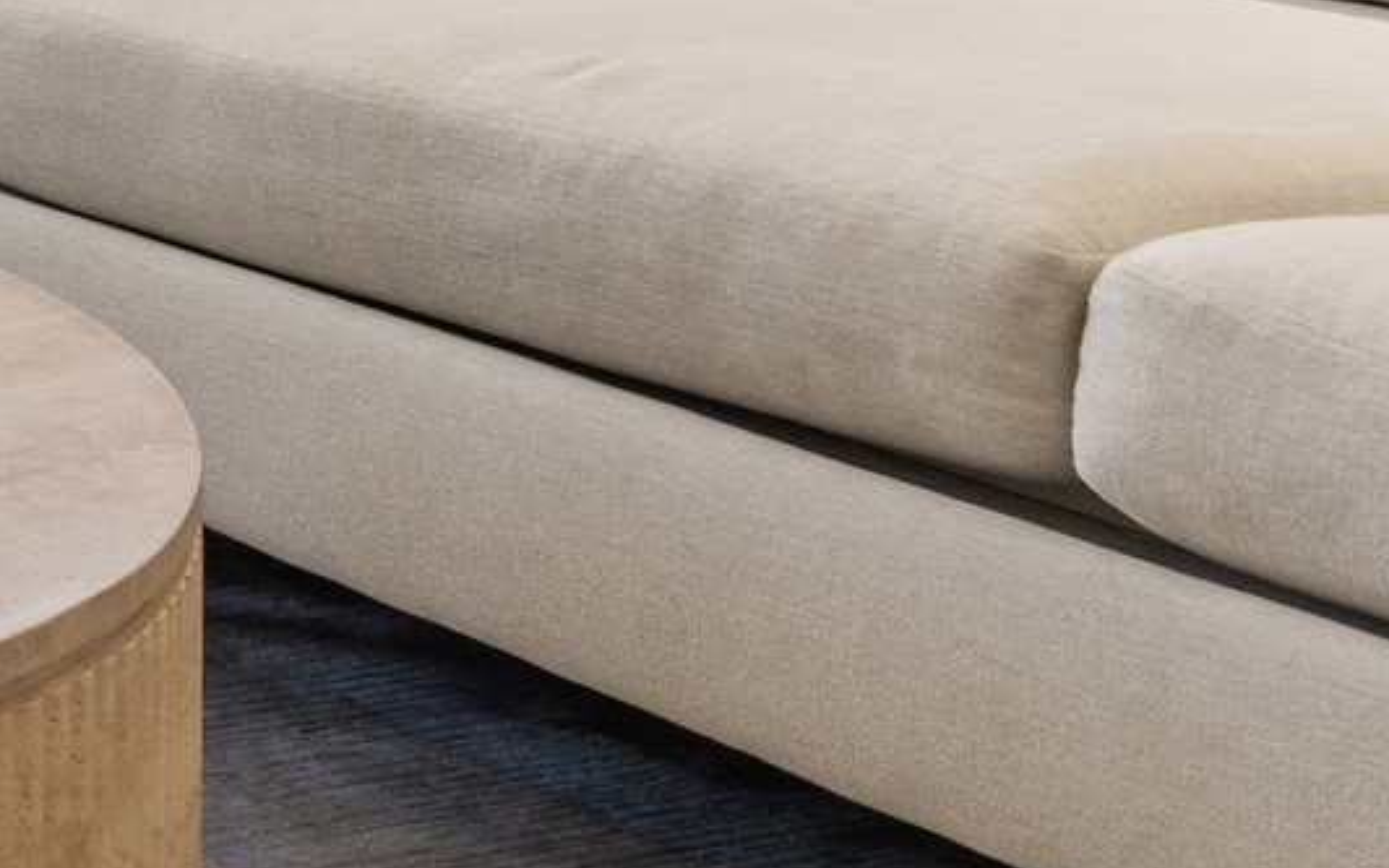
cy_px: -613
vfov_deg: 12.8
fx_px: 3558
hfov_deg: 16.2
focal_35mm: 94
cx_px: -1504
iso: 1000
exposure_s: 1/15
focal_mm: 16
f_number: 8
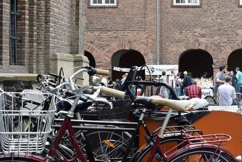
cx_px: 227
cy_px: 78
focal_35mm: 64
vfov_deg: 21.3
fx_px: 430
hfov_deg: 29.8
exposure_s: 1/200
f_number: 7.1
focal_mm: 22
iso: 400
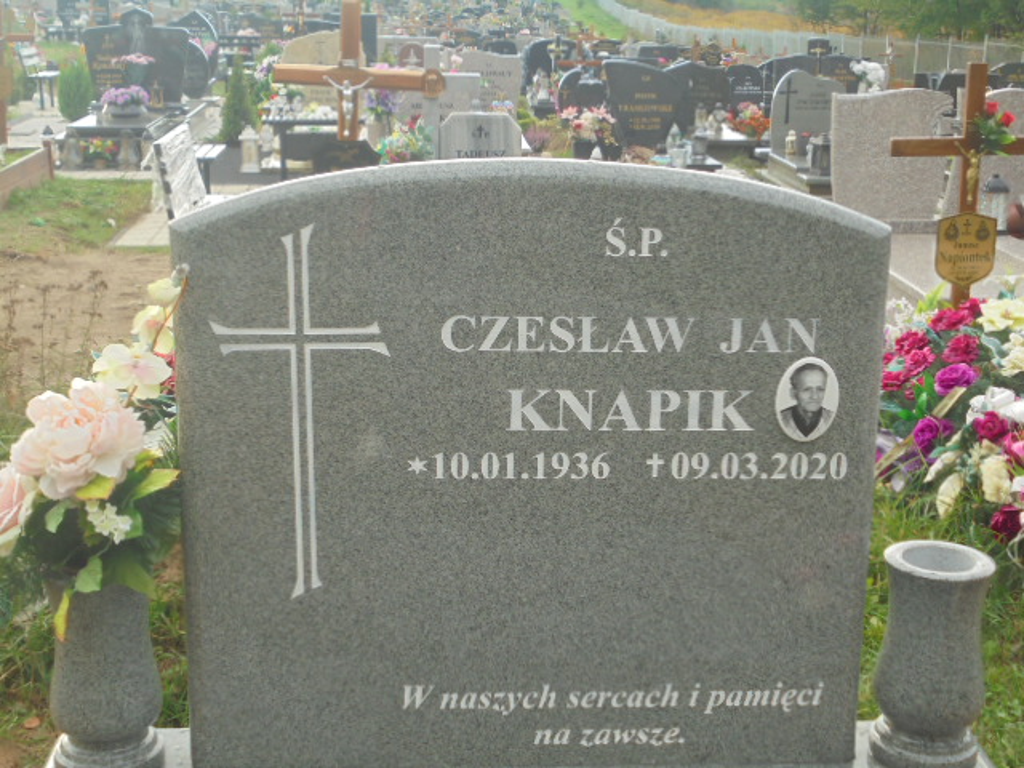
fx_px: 1450
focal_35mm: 49
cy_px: 384
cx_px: 512
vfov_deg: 29.7
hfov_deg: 38.9
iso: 100
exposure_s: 1/100
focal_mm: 8.9
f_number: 4.8
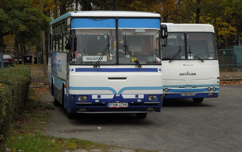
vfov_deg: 10.3
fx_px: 838
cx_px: 121
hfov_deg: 16.4
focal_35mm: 127
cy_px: 61
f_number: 4.8
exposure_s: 1/200
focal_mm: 21.5
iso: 160
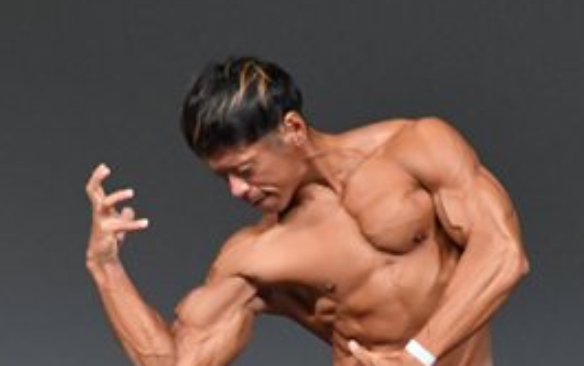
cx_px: 340
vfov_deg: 1.2
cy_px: 379
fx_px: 17773
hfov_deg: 1.9
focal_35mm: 1116
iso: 4000
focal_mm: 250
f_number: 5.6
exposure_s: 1/400
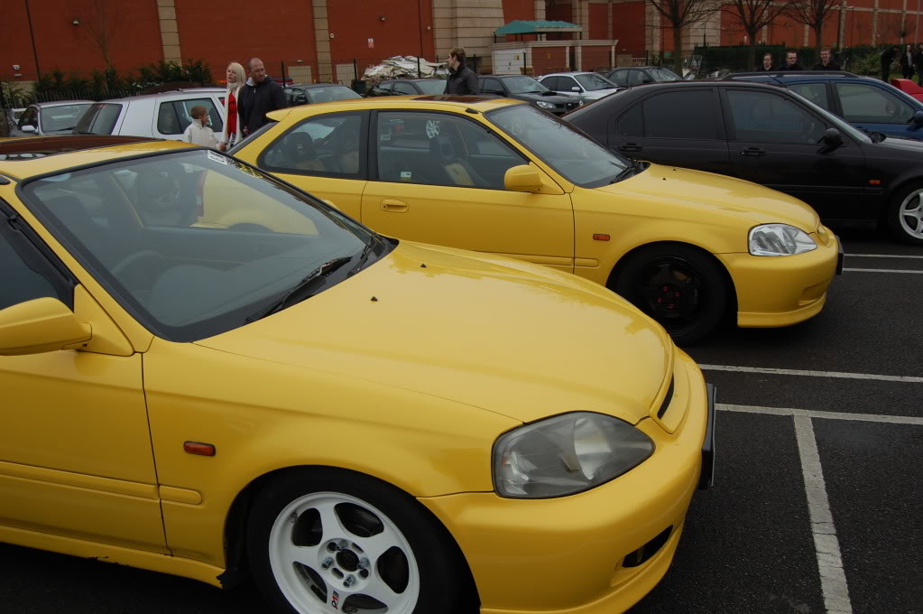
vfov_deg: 43.5
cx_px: 462
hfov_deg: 62.0
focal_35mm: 30
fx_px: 768
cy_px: 307
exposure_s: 1/200
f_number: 7.1
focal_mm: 20
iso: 200
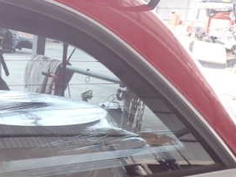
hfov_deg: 28.1
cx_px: 1
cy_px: 89
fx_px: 443
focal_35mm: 65
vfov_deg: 22.6
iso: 160
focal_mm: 5.4
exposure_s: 1/60
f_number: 2.3
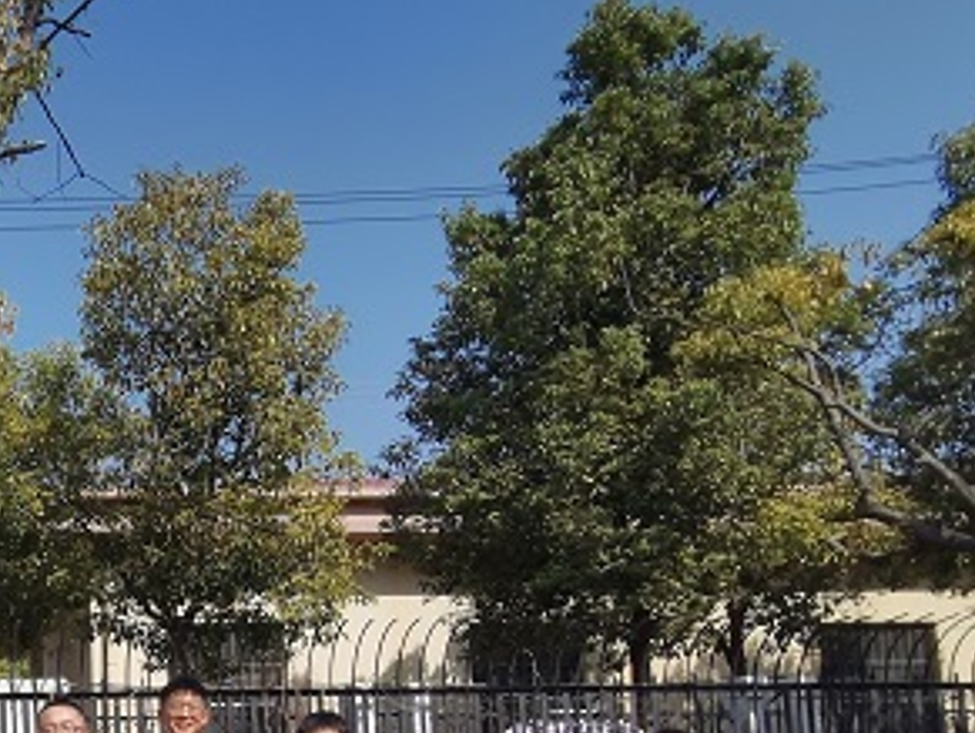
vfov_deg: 31.8
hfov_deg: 38.1
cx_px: -67
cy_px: 730
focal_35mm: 42
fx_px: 1184
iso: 50
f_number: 2.2
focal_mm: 2.26
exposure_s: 1/1294
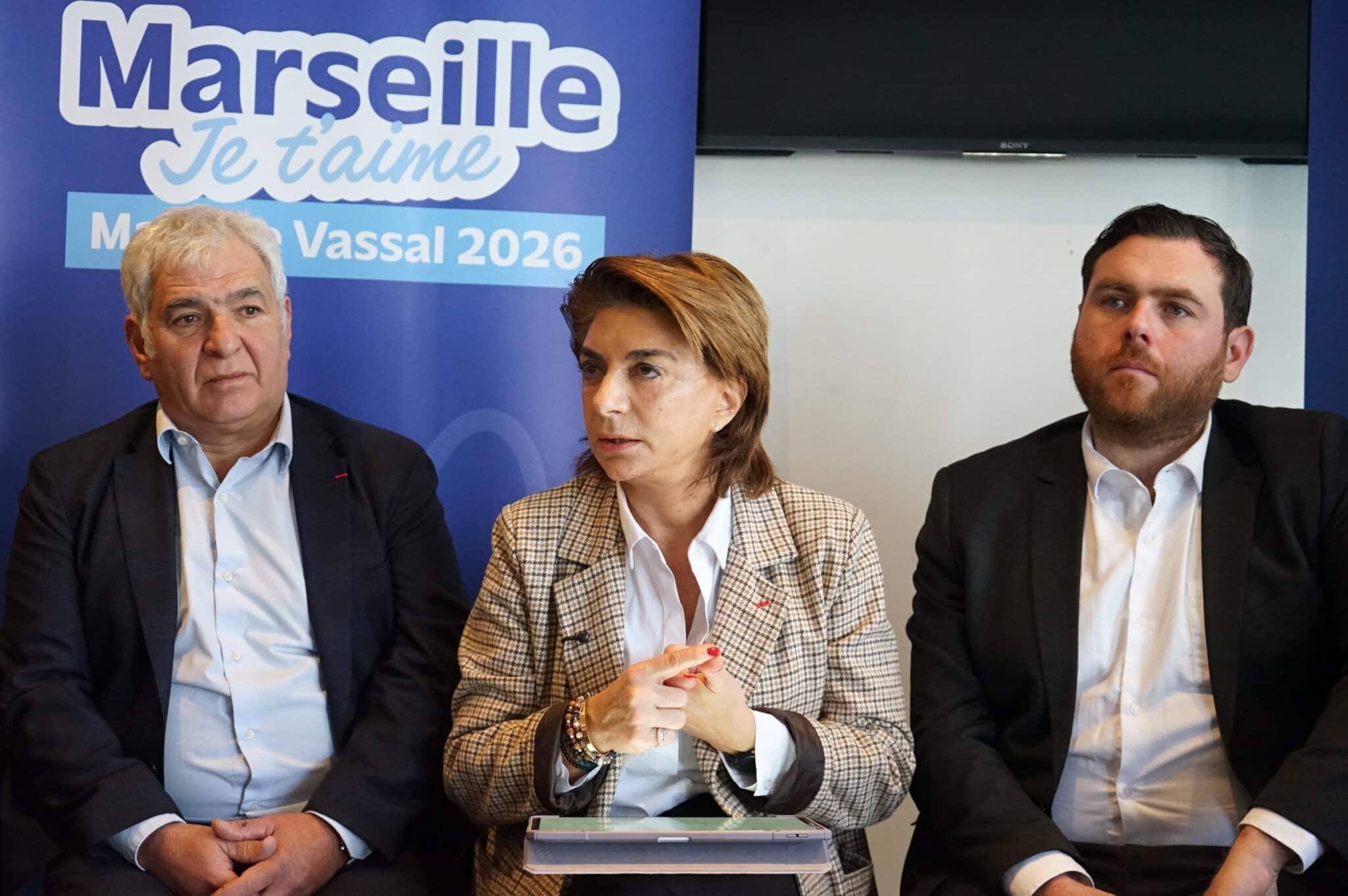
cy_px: 448
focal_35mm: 54
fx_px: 2020
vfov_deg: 25.0
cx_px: 674
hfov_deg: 36.9
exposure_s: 1/160
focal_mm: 54
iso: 6400
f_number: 5
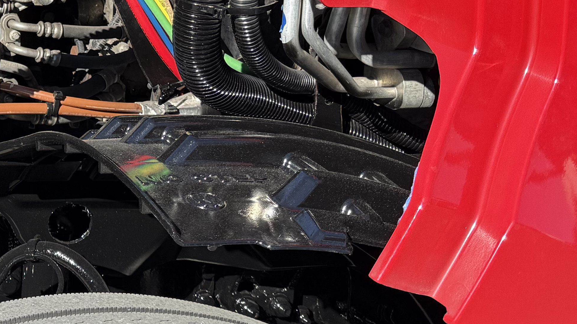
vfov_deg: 15.2
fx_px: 1178
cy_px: -44
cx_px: -152
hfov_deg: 24.4
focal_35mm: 77
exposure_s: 1/1949
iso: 100
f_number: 1.78
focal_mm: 6.76
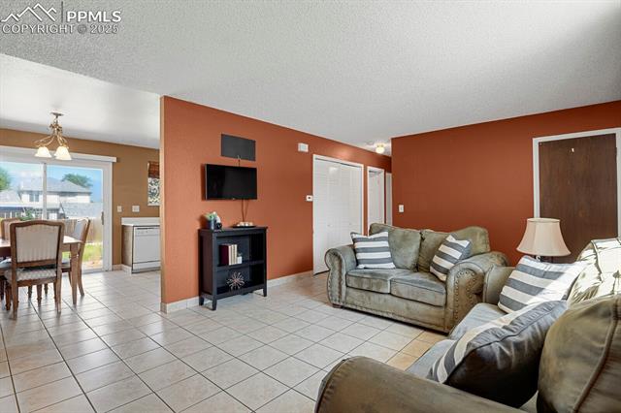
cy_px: 206
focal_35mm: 17
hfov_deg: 93.3
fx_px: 293
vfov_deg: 70.4
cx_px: 310
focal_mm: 17
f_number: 8
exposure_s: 2
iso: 250
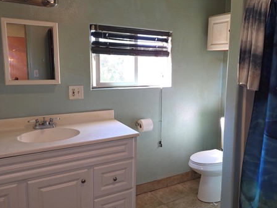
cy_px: 102
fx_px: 264
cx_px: 163
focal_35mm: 33
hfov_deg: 55.0
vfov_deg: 43.0
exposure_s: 1/60
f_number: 1.7
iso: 100
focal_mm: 6.25
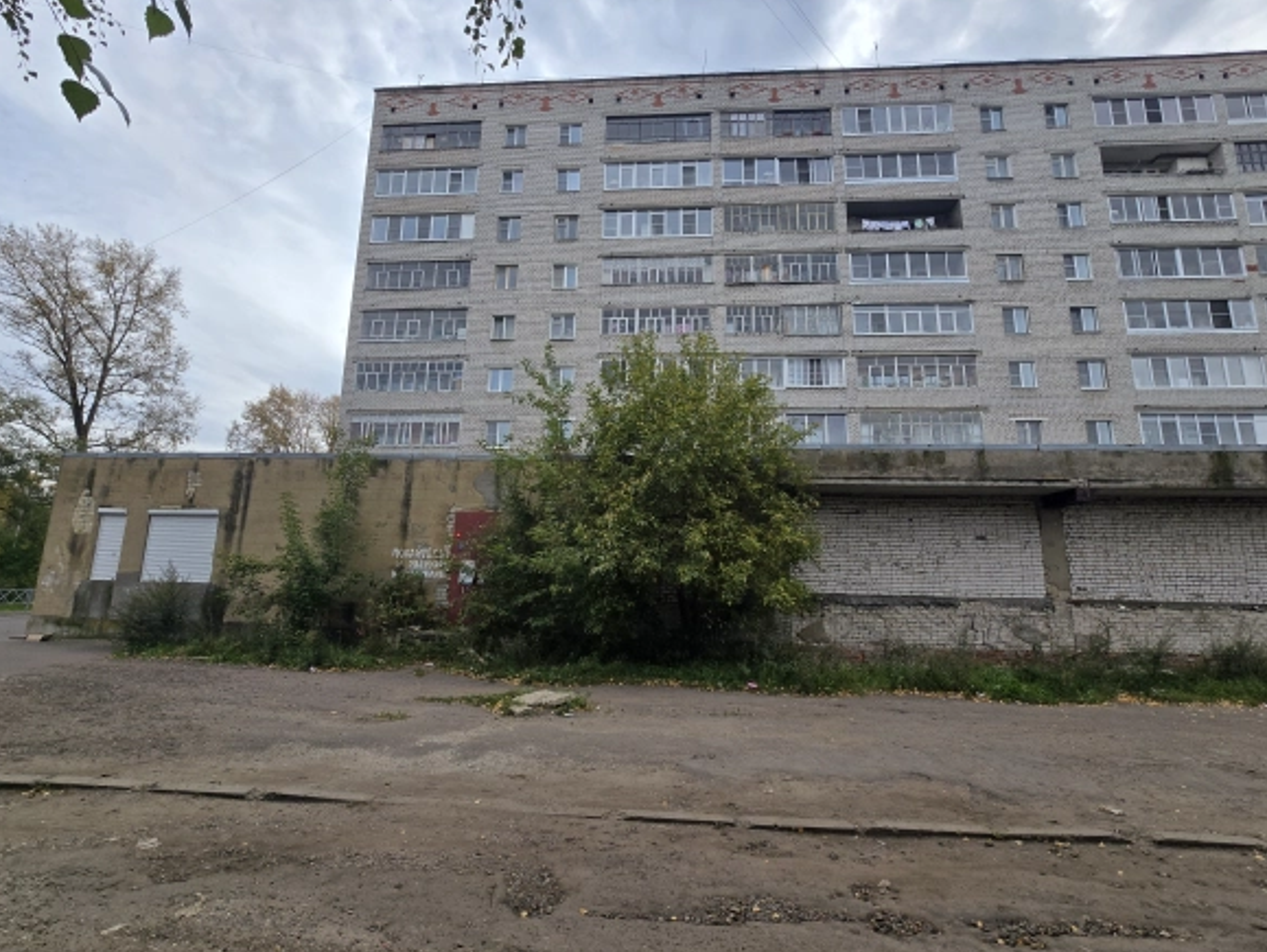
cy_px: 497
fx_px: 513
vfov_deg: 85.7
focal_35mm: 14
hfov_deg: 102.0
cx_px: 619
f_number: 2.2
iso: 50
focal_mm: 2.2
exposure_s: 1/1395
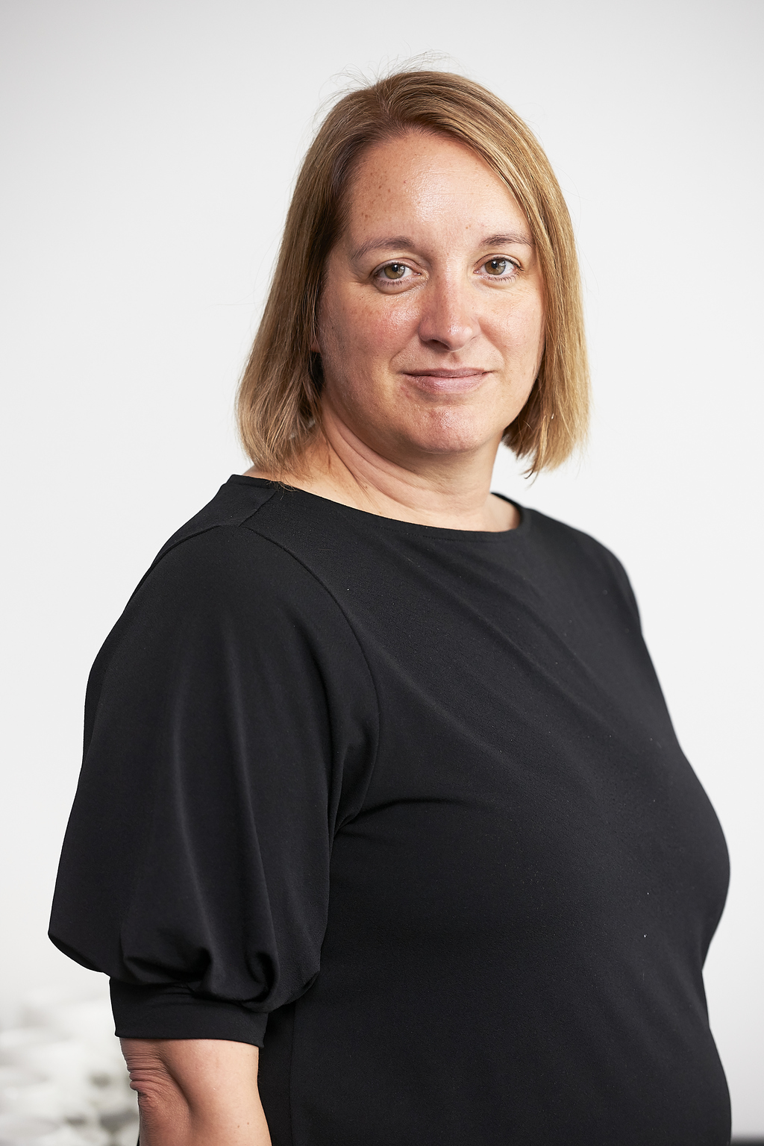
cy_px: 573
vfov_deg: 15.2
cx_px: 382
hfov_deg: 10.2
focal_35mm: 135
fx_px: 4297
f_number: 4.5
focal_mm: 135
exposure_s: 1/100
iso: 400
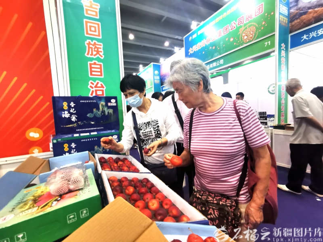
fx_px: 149
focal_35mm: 16
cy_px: 121
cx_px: 162
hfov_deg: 94.5
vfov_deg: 78.1
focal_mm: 2.35
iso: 250
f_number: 2.2
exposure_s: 1/33.3
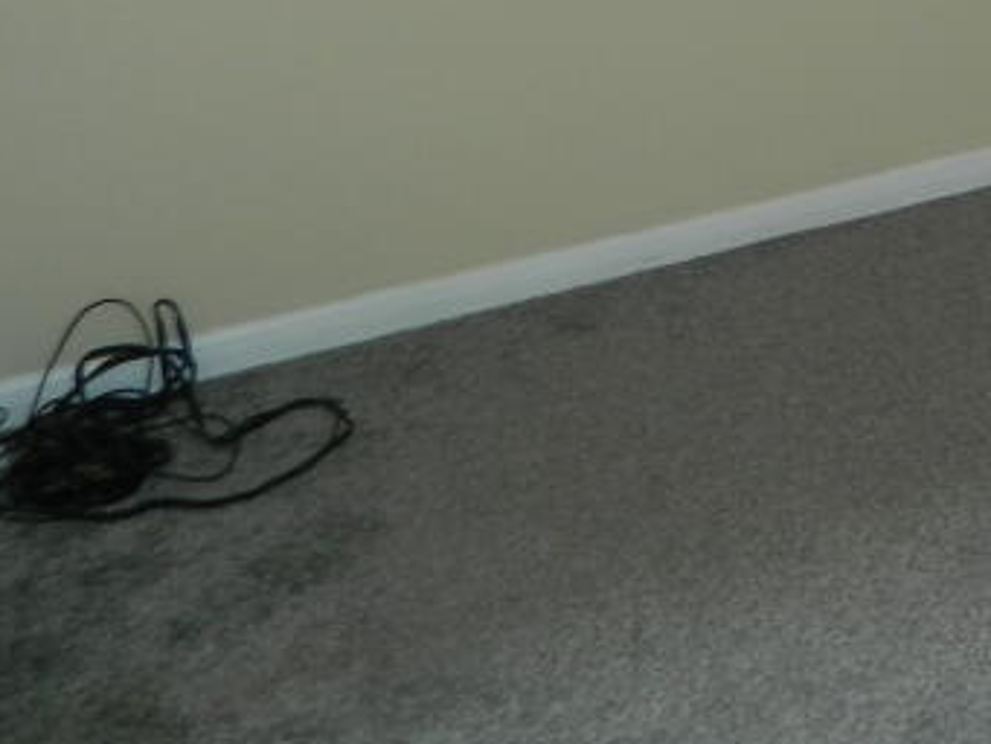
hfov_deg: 21.7
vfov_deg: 17.7
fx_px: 2148
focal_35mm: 75
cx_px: 1479
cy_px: -352
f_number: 3.1
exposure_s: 1/50
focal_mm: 4.5
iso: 80
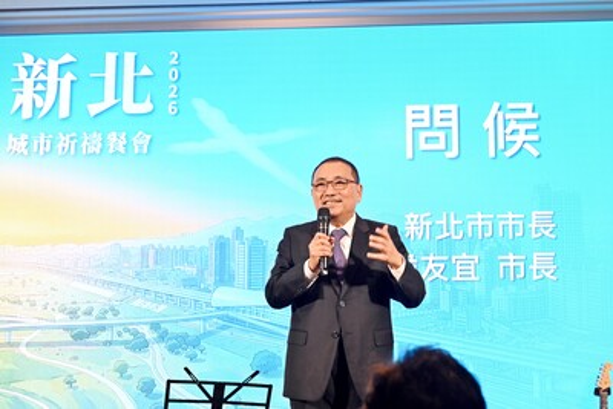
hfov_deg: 27.0
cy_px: 204
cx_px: 306
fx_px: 1277
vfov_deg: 18.2
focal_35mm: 75
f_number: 5
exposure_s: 1/125
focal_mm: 75
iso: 1600
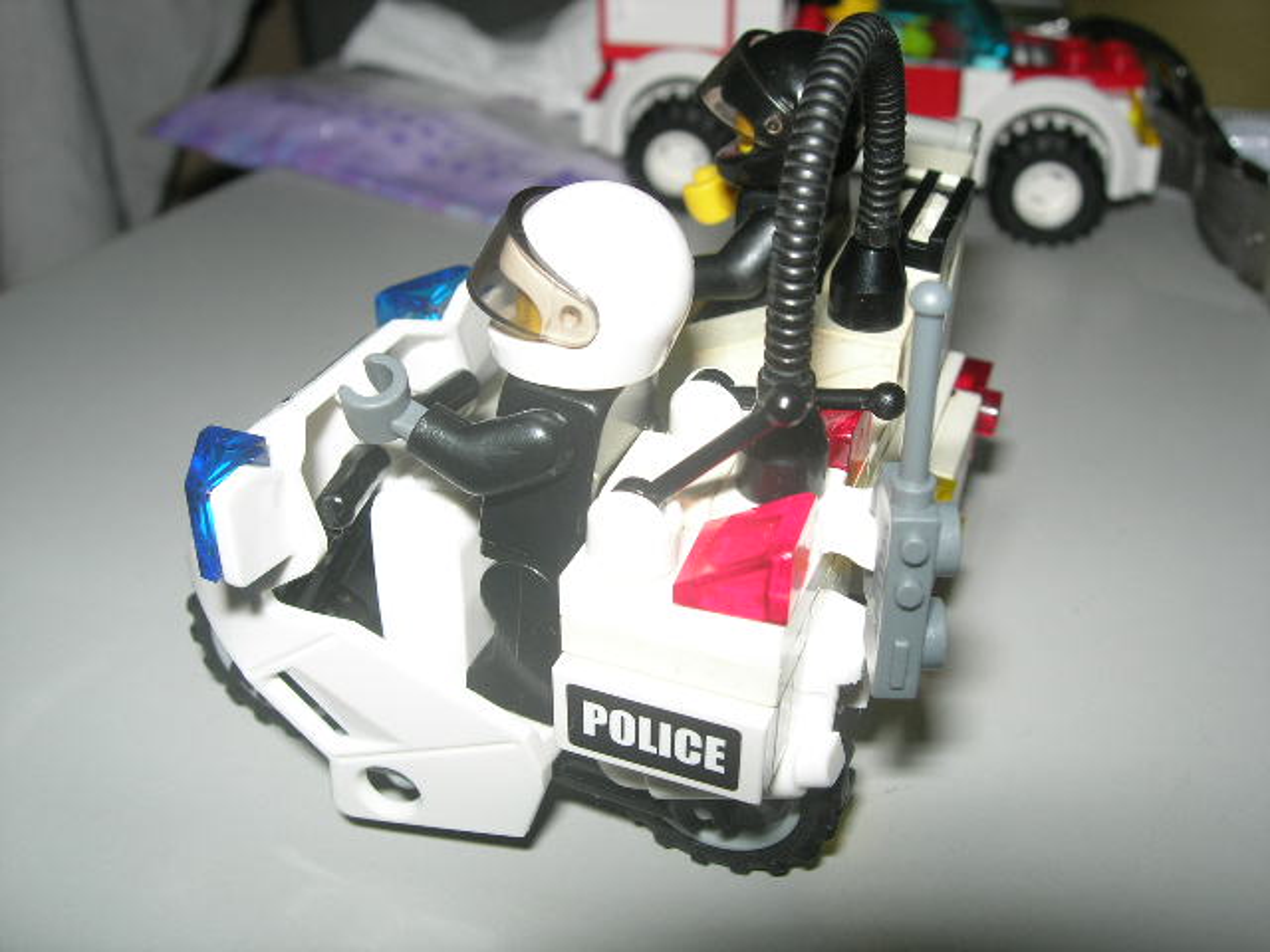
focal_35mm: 38
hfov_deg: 49.0
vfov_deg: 37.7
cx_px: 635
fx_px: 1394
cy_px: 476
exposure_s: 1/60.1
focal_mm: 7.8
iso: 64
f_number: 4.8
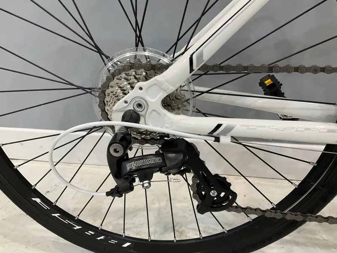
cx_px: 168
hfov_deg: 61.7
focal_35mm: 29
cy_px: 126
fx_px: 282
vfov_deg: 48.2
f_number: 1.8
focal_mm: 3
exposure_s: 1/50
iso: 80
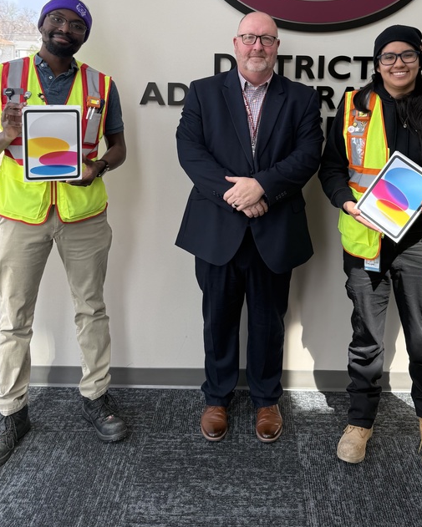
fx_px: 593
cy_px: 135
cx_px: 257
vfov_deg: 46.3
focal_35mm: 38
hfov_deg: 39.0
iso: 100
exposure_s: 1/702
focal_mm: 6.76
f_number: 1.78
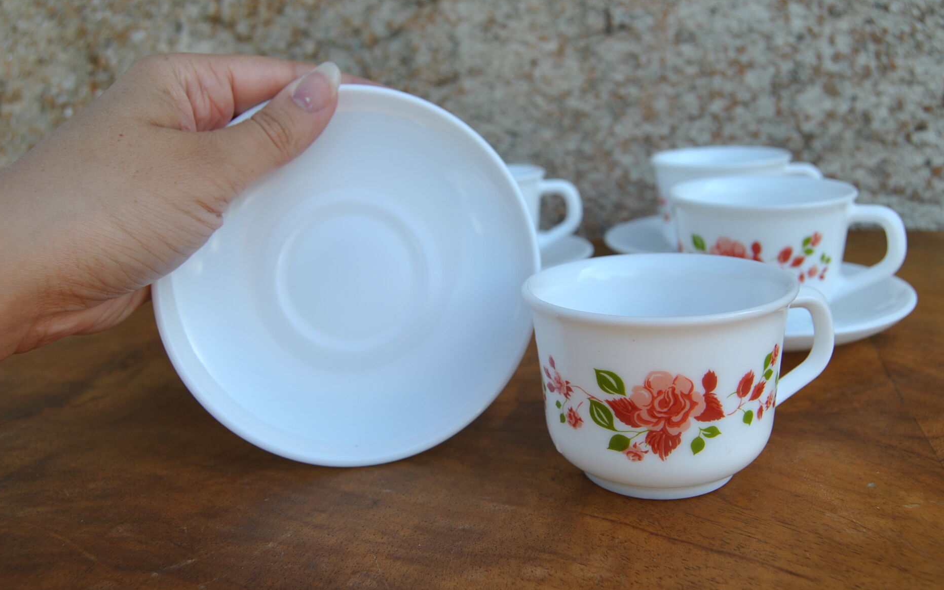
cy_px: 314
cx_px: 470
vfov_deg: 36.3
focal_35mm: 35
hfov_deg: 55.3
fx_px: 900
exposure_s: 1/160
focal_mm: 22
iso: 100
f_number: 6.3
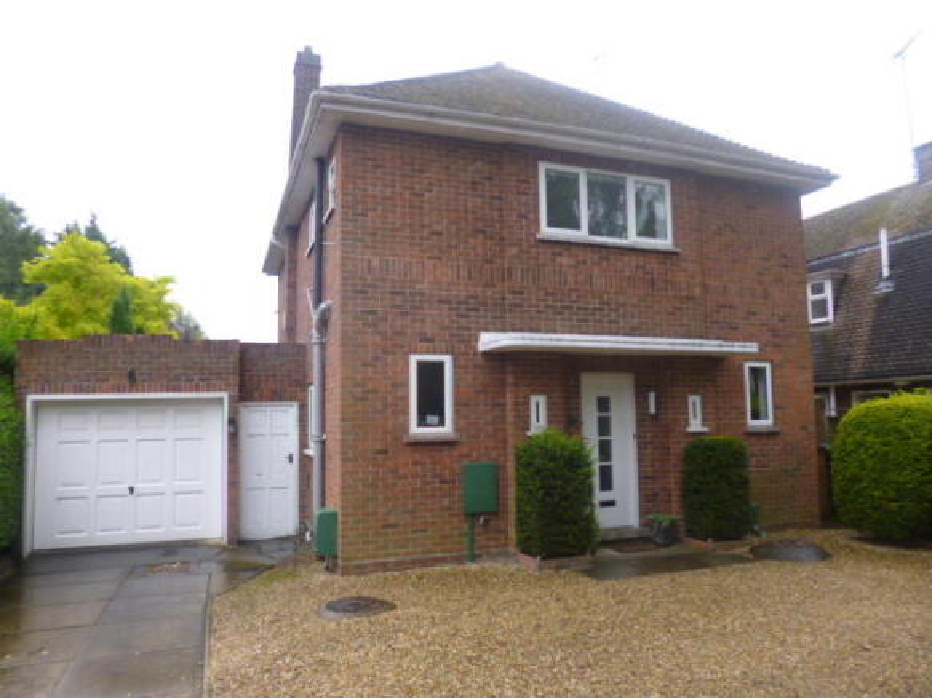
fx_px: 646
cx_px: 466
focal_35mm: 24
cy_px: 349
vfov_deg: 56.8
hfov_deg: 71.6
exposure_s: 1/200
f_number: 2.5
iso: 100
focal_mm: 4.3
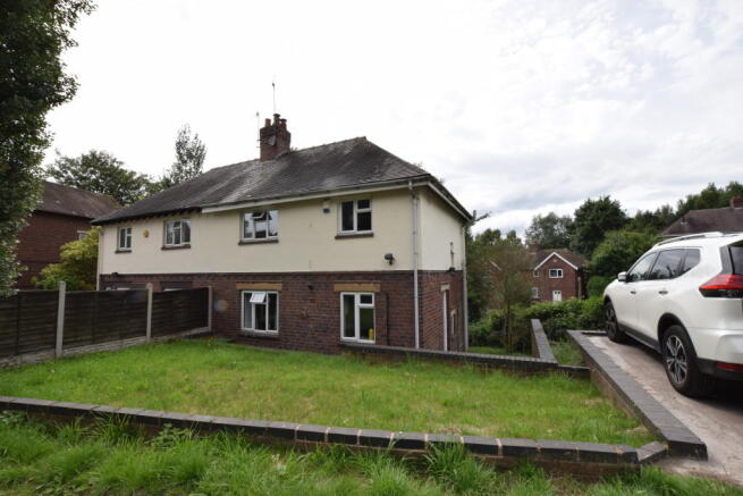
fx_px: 310
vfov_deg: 77.4
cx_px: 372
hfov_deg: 100.4
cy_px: 248
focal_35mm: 15
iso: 400
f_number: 14
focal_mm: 10
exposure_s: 1/160
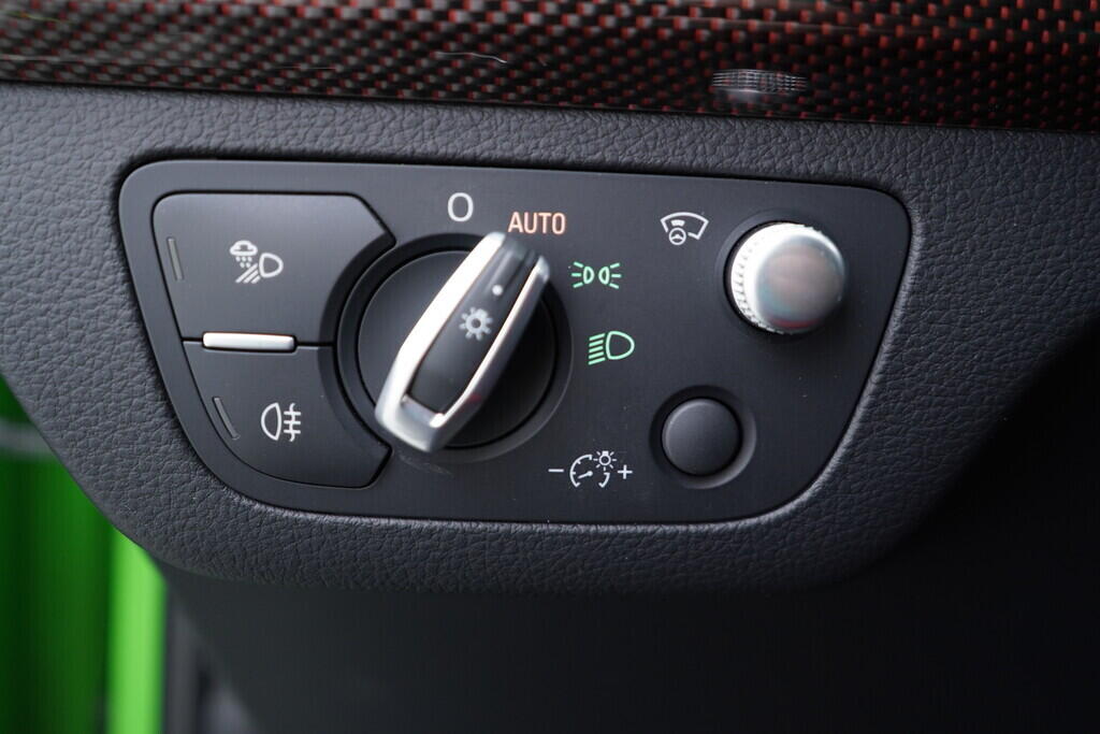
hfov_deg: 53.1
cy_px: 367
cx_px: 550
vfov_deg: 36.9
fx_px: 1100
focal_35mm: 36
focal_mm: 24
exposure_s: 1/40
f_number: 2.8
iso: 320
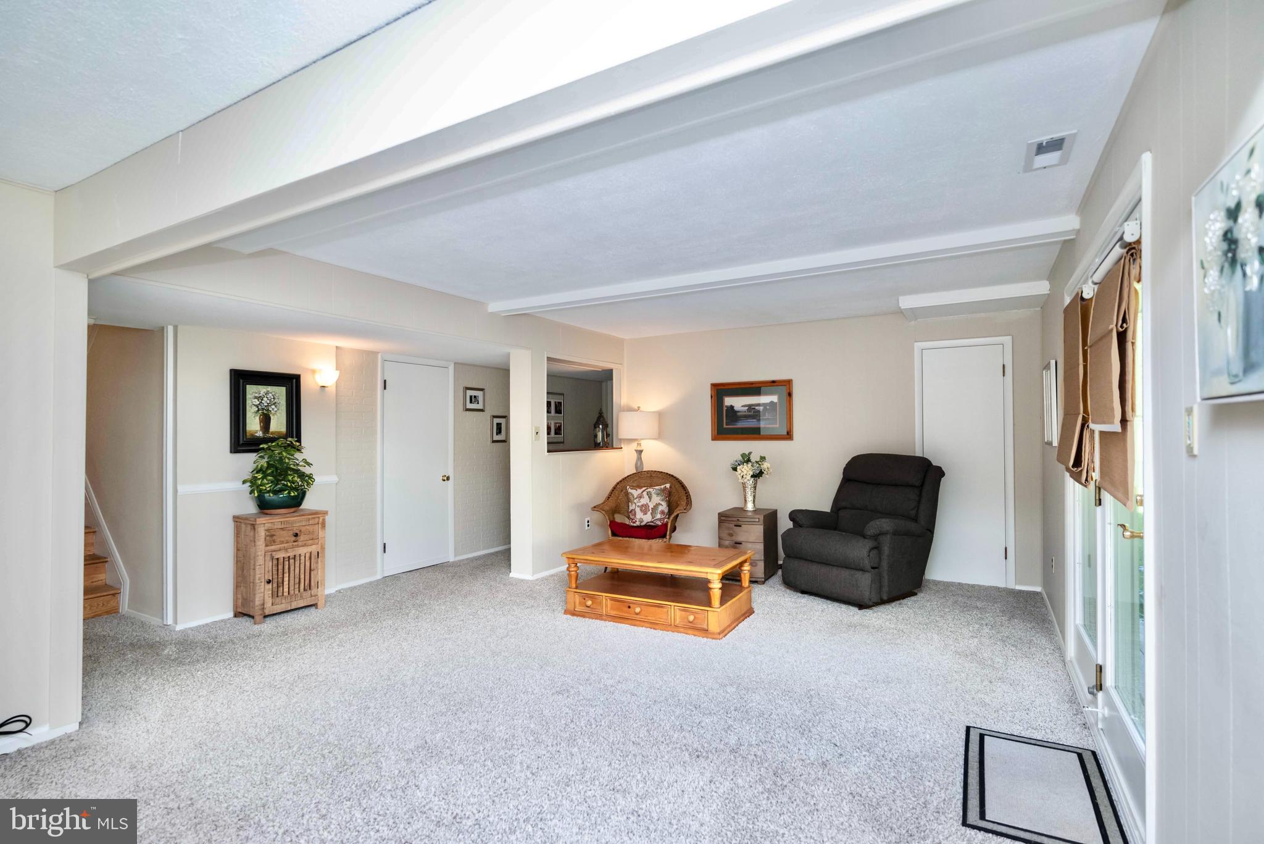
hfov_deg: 93.3
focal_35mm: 17
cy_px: 422
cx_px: 632
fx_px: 597
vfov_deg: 70.5
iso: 640
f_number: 2.8
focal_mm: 17
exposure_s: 1/200
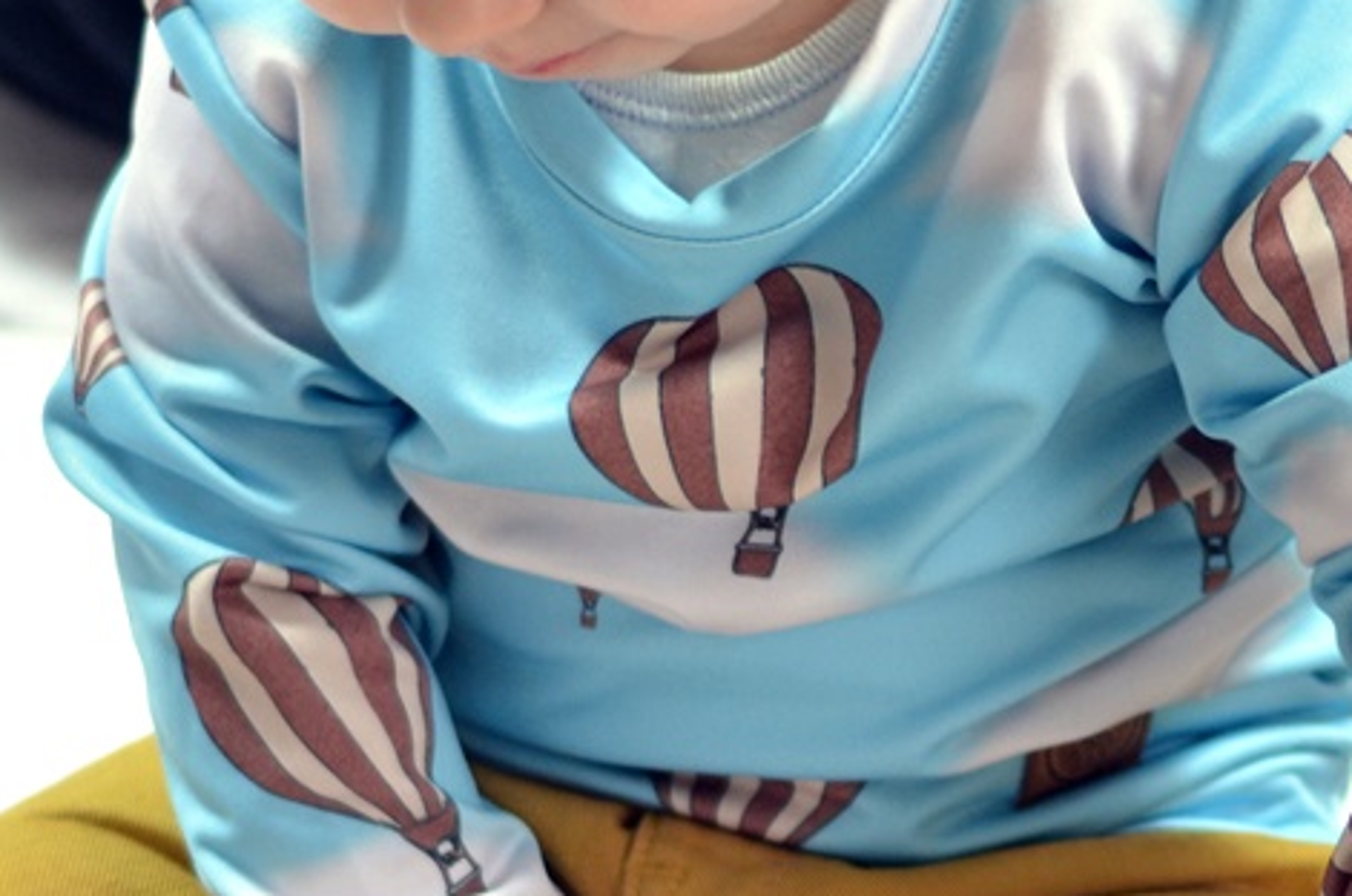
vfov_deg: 5.4
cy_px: 833
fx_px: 9557
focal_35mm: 255
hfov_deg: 8.1
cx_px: 1008
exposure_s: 1/100
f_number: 1.8
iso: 320
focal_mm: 50
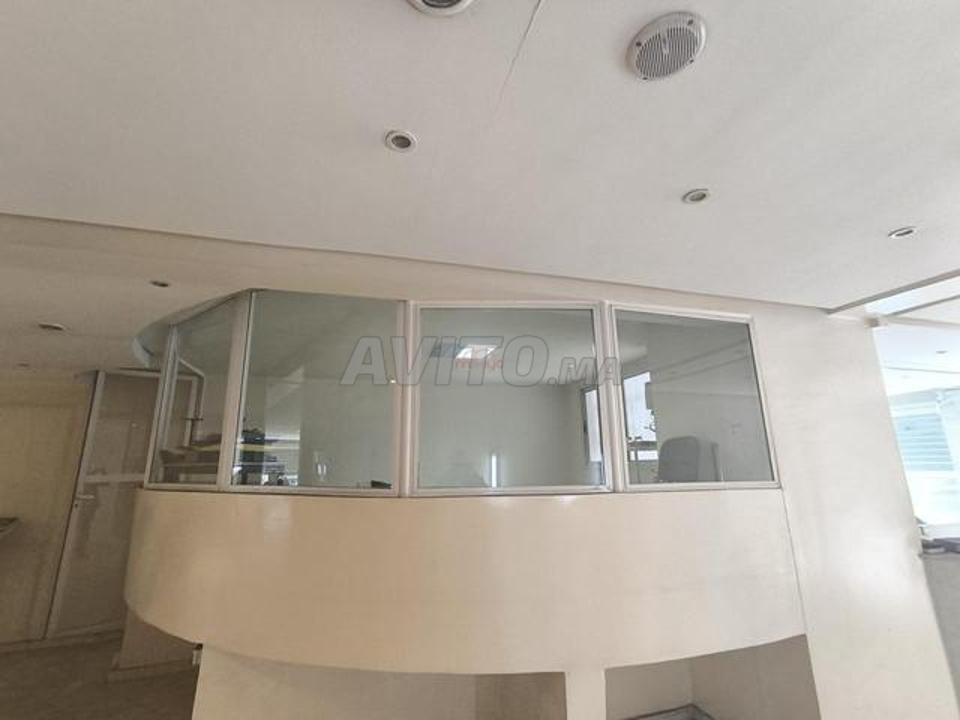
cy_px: 360
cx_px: 480
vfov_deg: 78.1
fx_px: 444
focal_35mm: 16
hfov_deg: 94.5
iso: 320
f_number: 2.2
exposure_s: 1/49.9
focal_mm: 1.65
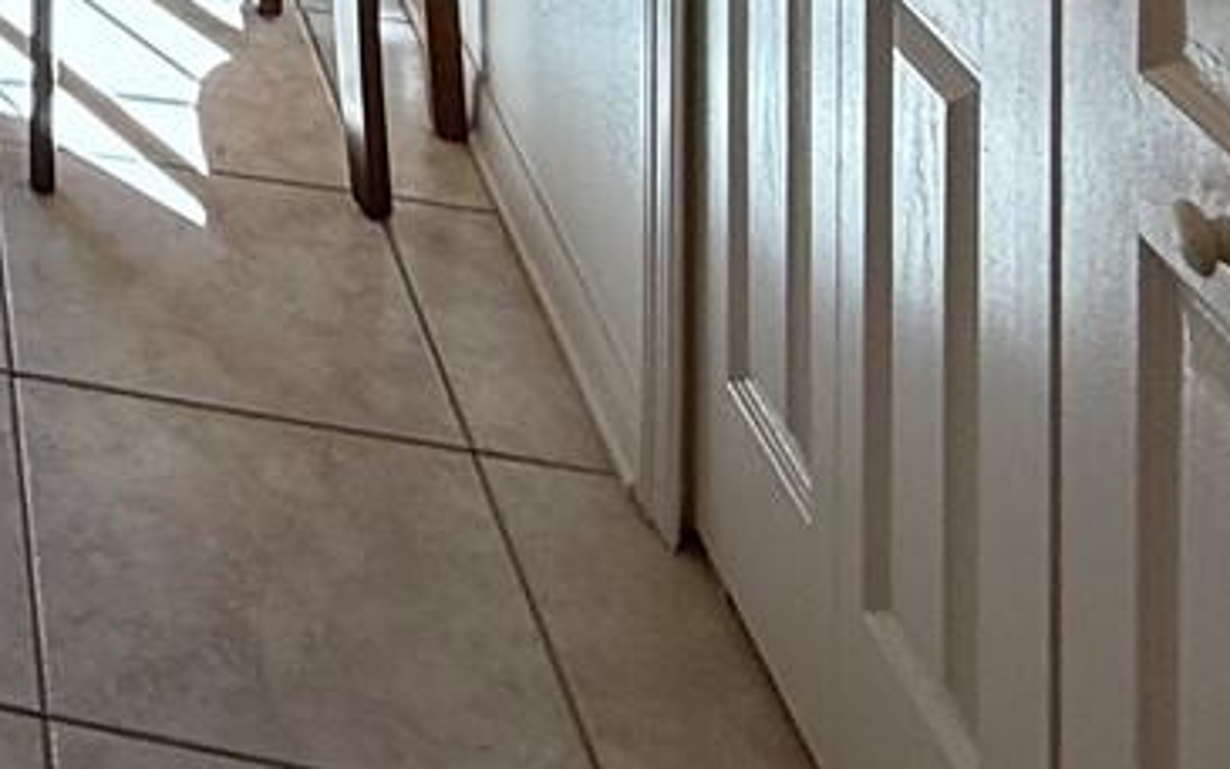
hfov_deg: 23.8
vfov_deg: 14.1
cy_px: -1062
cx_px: -687
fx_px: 2179
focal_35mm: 65
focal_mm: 2.22
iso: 80
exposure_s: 1/120
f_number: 2.2
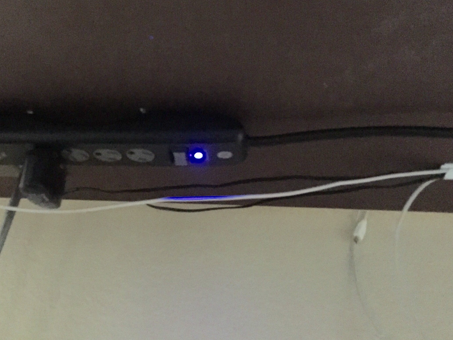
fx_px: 602
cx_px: 175
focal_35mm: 46
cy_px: 93
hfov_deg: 41.0
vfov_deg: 31.1
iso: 2000
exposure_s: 1/15
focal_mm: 4.15
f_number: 2.2
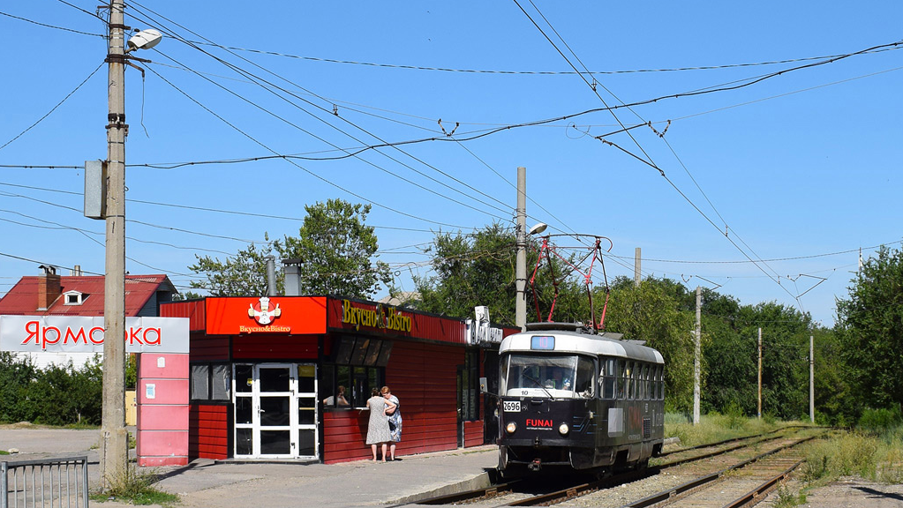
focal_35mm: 69
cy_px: 277
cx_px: 576
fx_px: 1653
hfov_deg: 30.4
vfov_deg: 17.5
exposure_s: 1/640
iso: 200
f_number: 9
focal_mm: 30
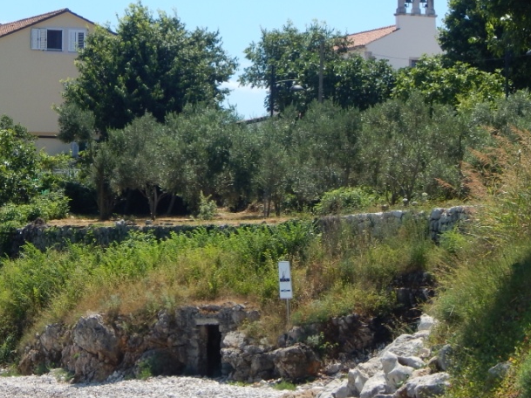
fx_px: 2683
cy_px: 122
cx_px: 250
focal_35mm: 175
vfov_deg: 8.5
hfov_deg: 11.3
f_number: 4.5
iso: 125
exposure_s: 1/800
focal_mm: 18.7
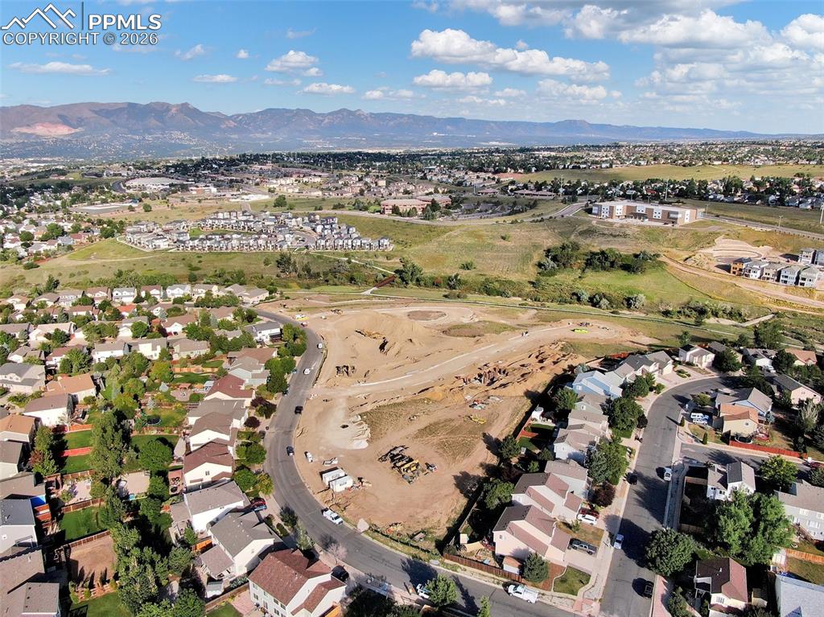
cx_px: 412
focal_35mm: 24
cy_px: 308
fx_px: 571
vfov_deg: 56.8
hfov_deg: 71.6
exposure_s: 1/60
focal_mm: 4.39
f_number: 2.8
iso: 100
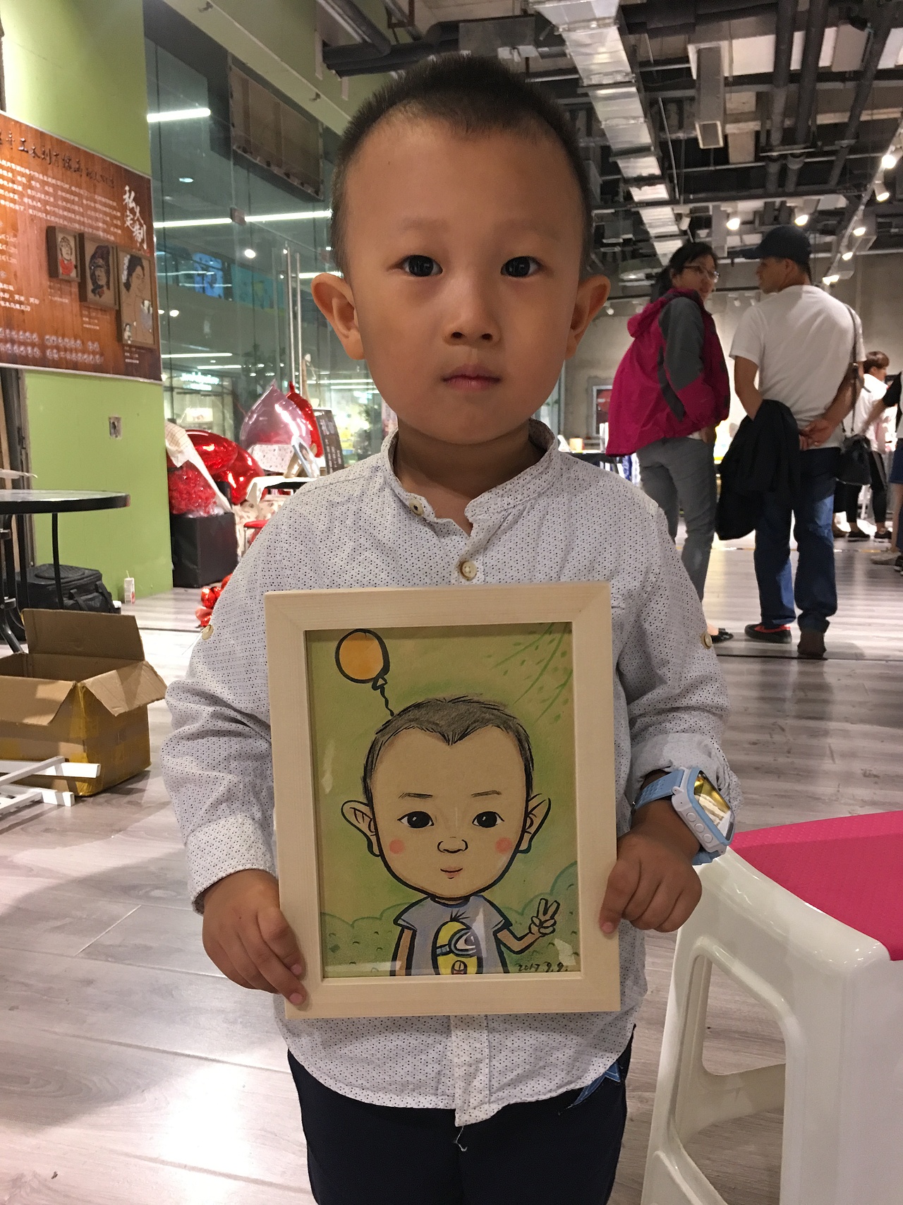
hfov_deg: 48.2
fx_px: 1009
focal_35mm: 29
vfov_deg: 61.7
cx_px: 452
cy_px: 602
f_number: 2.2
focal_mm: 4.15
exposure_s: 1/17
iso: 100
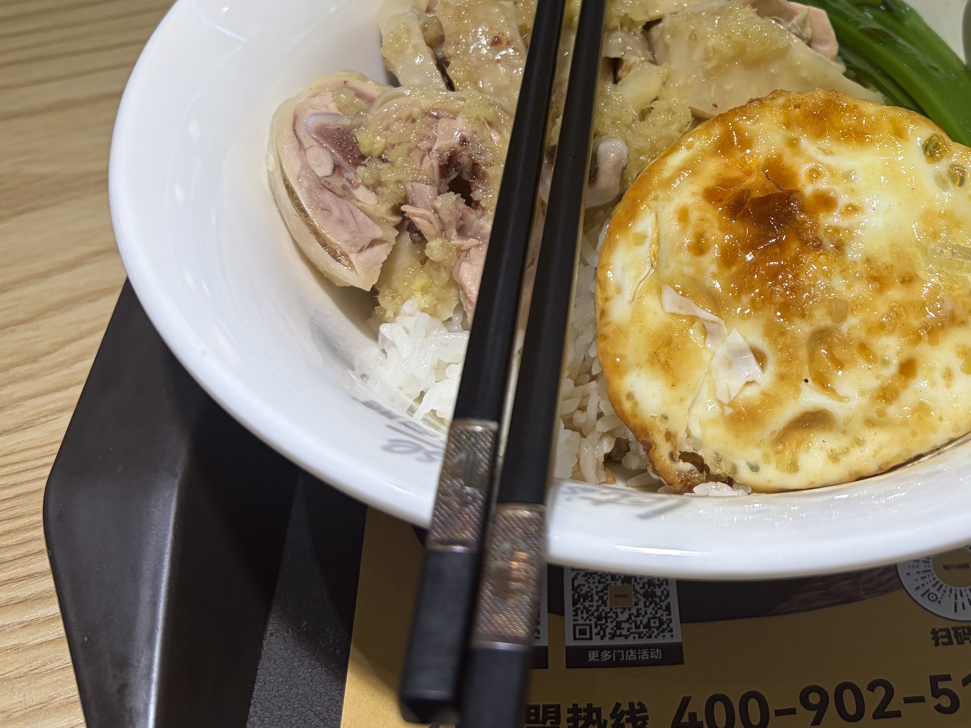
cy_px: 138
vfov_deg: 31.9
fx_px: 1234
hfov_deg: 41.9
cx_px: 700
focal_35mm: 44
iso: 50
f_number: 1.6
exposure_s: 1/365
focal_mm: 5.96
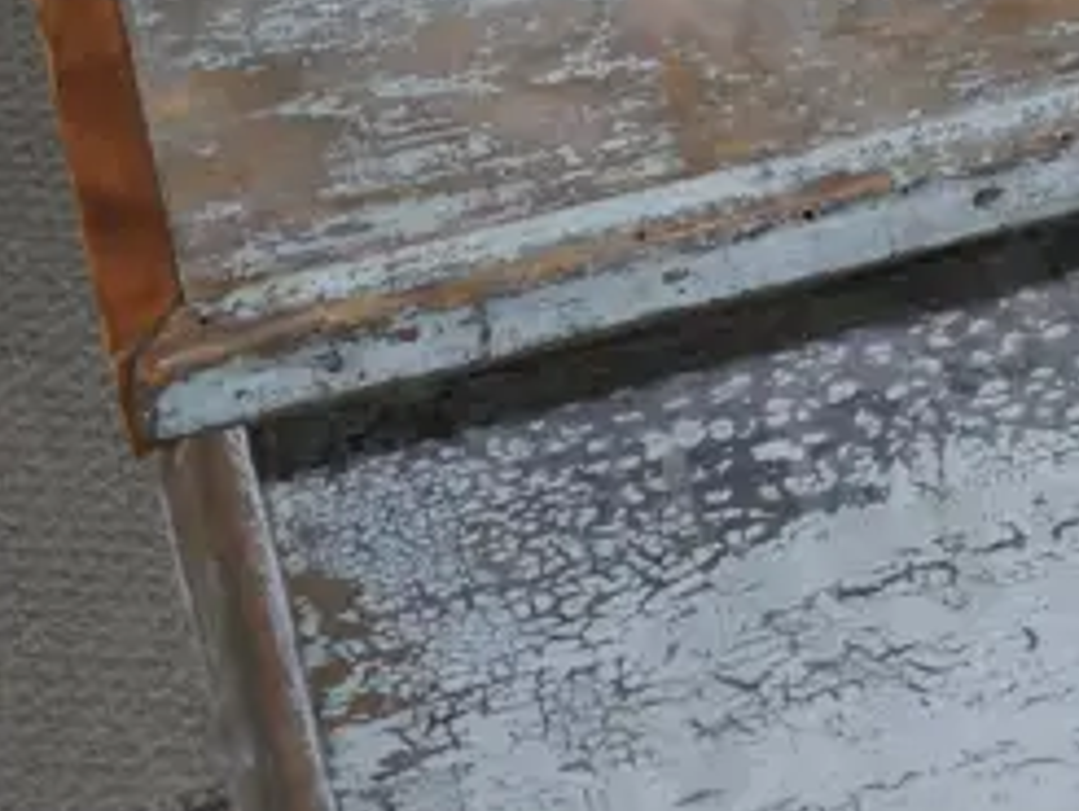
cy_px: -313
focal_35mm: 175
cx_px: 2048
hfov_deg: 10.5
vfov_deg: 8.4
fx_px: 5460
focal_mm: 21
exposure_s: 1/60
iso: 320
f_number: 4.6
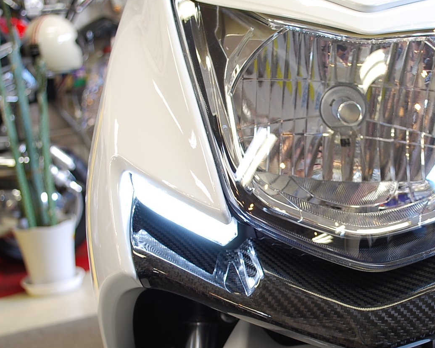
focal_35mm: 58
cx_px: 336
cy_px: 219
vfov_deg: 26.1
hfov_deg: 31.8
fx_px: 747
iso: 100
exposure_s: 1/8
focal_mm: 22
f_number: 4.5
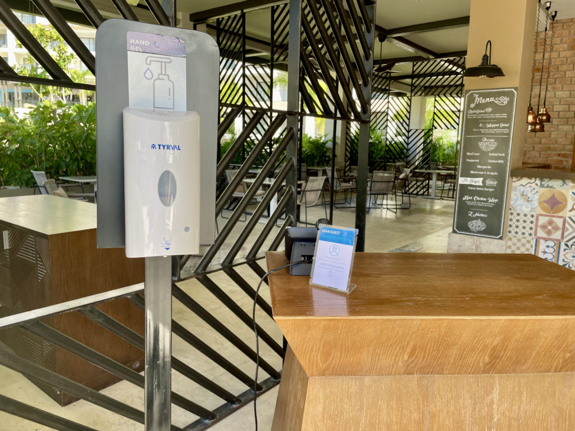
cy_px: 216
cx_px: 288
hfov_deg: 67.3
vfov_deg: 53.1
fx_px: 432
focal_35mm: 26
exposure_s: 1/584
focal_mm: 4.2
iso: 32
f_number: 1.6
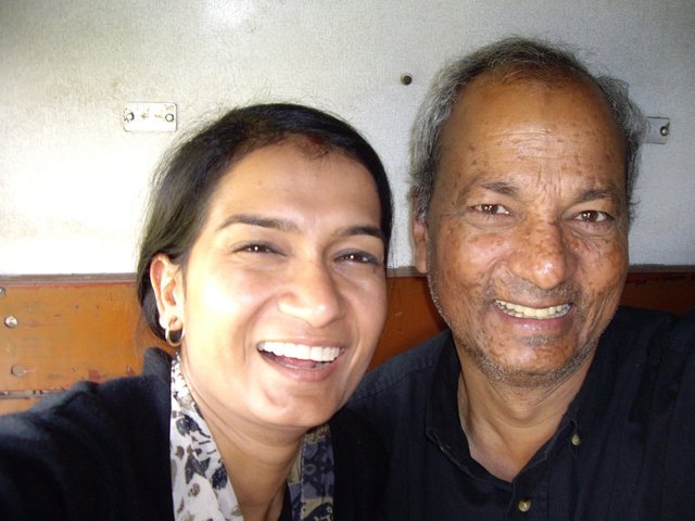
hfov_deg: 49.0
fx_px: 763
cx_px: 348
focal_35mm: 38
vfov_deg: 37.7
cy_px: 260
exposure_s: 1/40
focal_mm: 6.2
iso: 200
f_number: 2.7
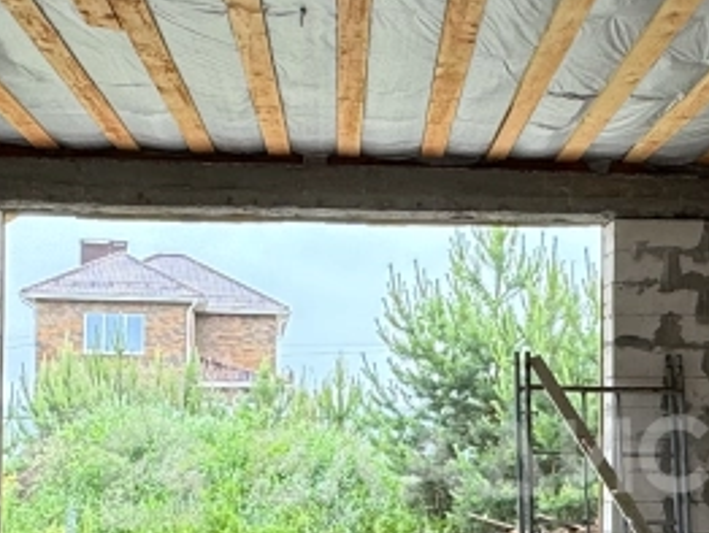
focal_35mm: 67
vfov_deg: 21.6
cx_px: 398
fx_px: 1374
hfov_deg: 28.9
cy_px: 456
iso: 40
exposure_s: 1/173
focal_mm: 2.22
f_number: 2.2
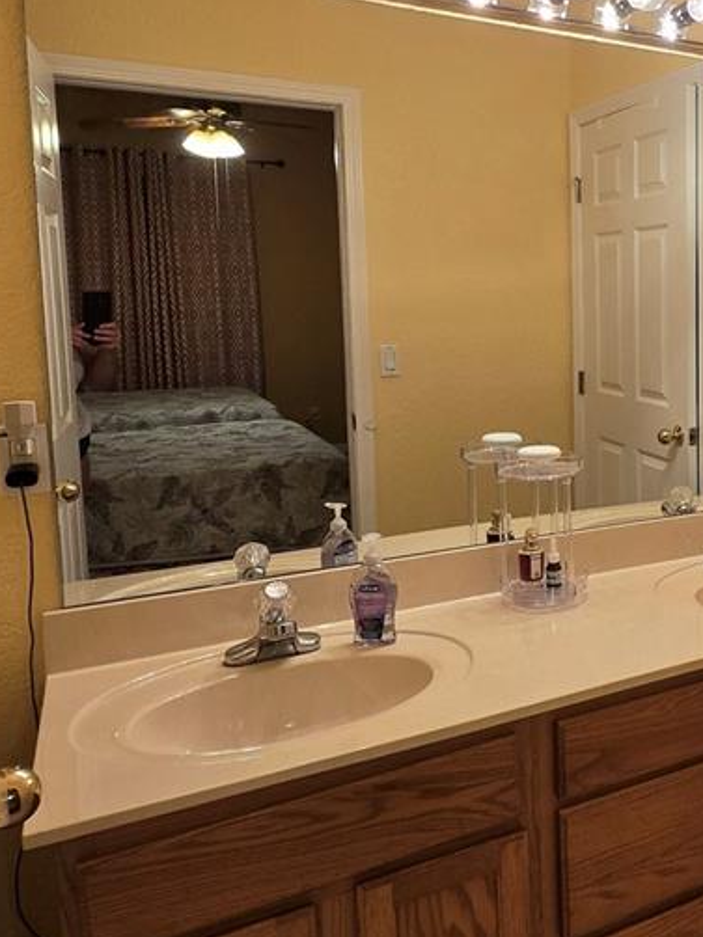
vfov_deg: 58.1
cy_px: 397
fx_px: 840
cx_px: 727
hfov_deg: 39.2
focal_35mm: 31
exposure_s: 1/60
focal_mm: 2.2
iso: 80
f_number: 2.2
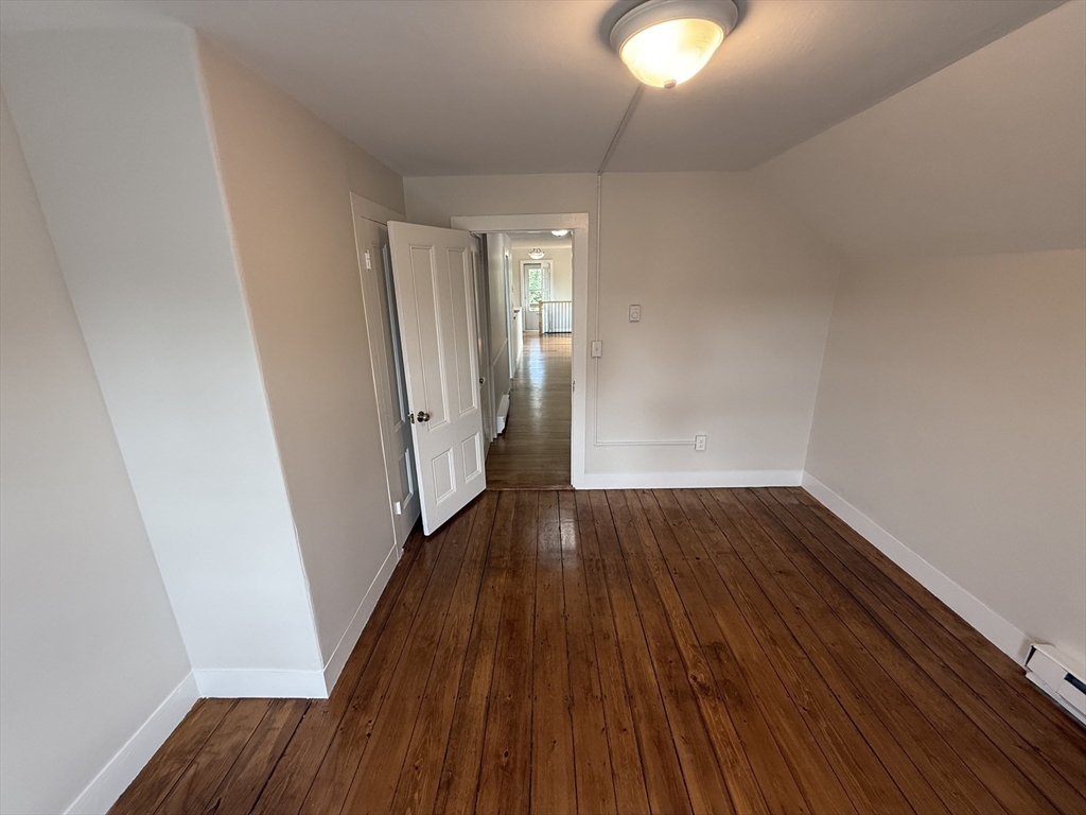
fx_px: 439
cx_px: 543
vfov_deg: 85.7
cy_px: 408
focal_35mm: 14
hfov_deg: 102.1
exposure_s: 1/99
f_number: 2.2
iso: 160
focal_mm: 2.22
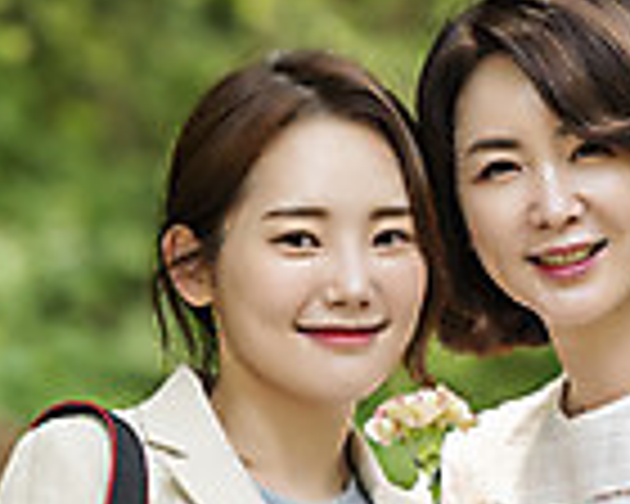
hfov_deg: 4.7
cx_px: 430
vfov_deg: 3.7
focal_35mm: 416
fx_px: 7757
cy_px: 158
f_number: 2.8
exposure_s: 1/320
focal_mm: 155
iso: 400
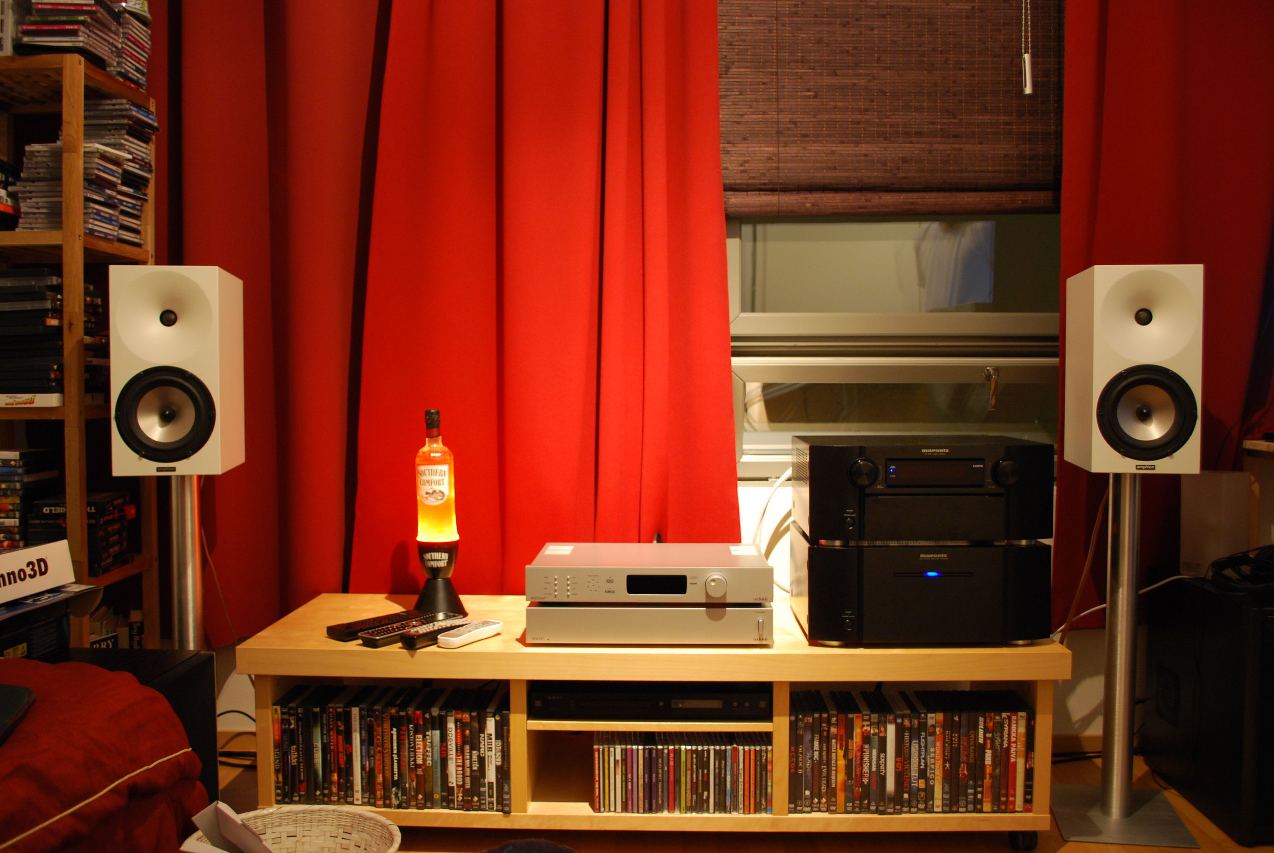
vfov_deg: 43.7
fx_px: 1063
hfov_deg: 61.9
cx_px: 637
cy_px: 426
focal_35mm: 30
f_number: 3.8
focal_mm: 20
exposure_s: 1/1.6
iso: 400
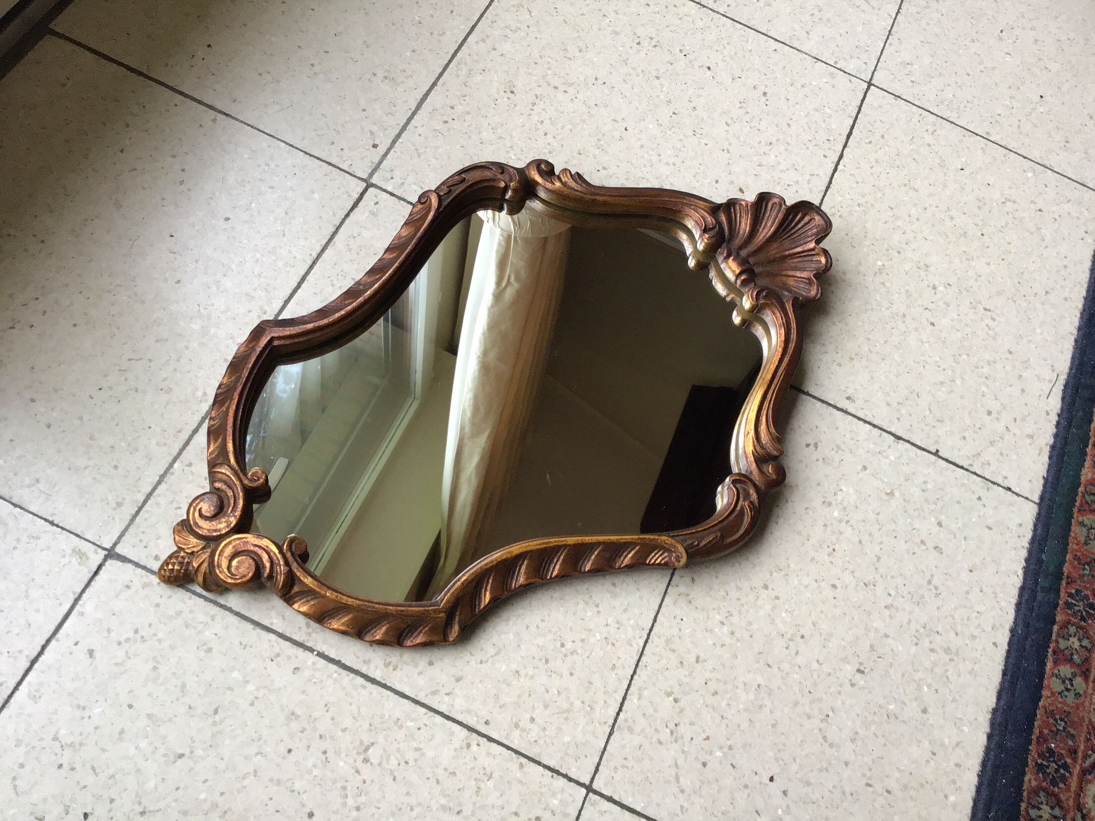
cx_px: 548
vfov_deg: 45.4
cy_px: 410
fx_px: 981
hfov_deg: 58.4
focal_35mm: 31
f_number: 2.4
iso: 100
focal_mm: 3.3
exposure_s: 1/33
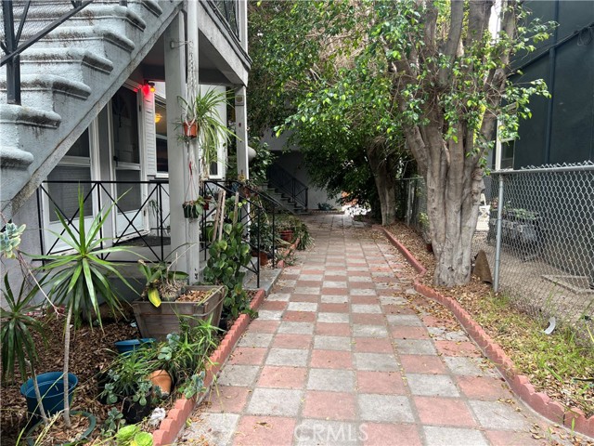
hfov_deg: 67.3
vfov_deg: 53.1
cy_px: 223
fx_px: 446
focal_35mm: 26
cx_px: 297
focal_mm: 5.7
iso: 50
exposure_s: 1/121
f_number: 1.5
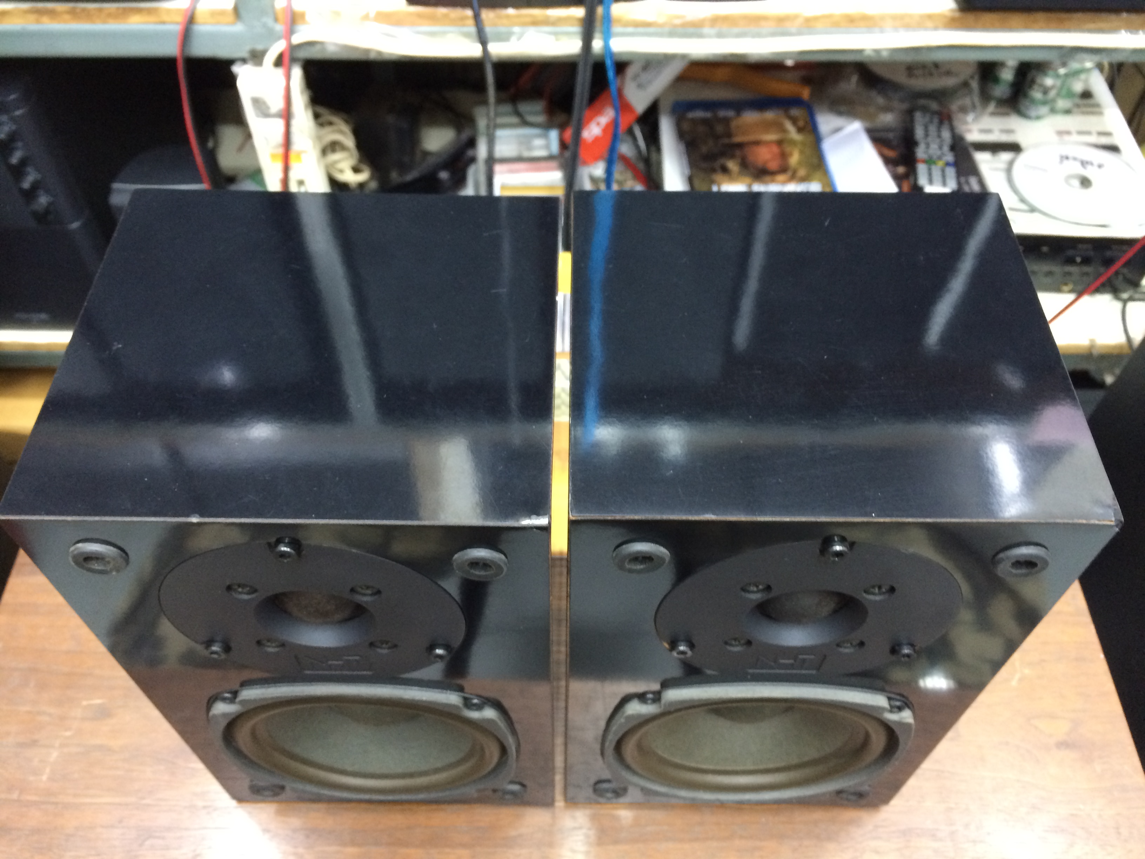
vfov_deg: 48.2
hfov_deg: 61.7
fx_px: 959
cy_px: 430
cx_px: 572
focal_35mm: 29
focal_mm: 4.15
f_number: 2.2
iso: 320
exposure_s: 1/17
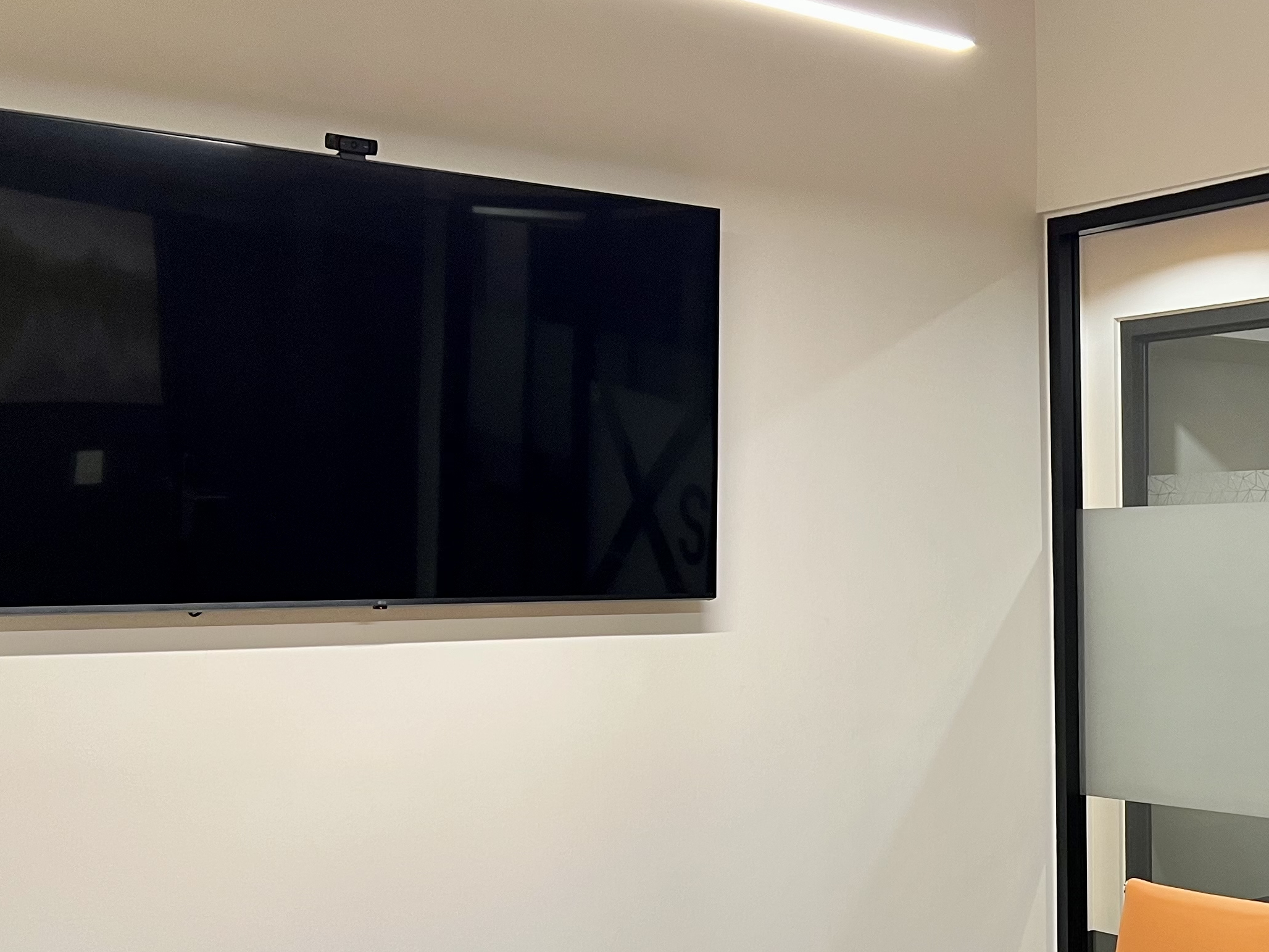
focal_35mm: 51
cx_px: 1165
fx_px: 1870
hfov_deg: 35.1
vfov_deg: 28.0
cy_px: 754
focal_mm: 5.7
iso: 80
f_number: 1.5
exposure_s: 1/60
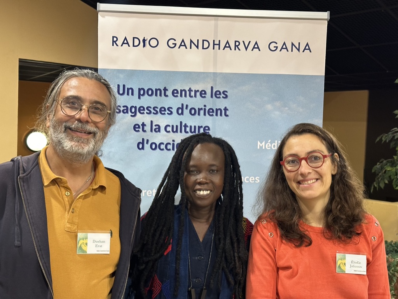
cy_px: 150
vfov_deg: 30.3
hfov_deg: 39.6
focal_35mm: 48
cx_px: 199
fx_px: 552
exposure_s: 1/33
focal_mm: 6.86
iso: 320
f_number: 1.78
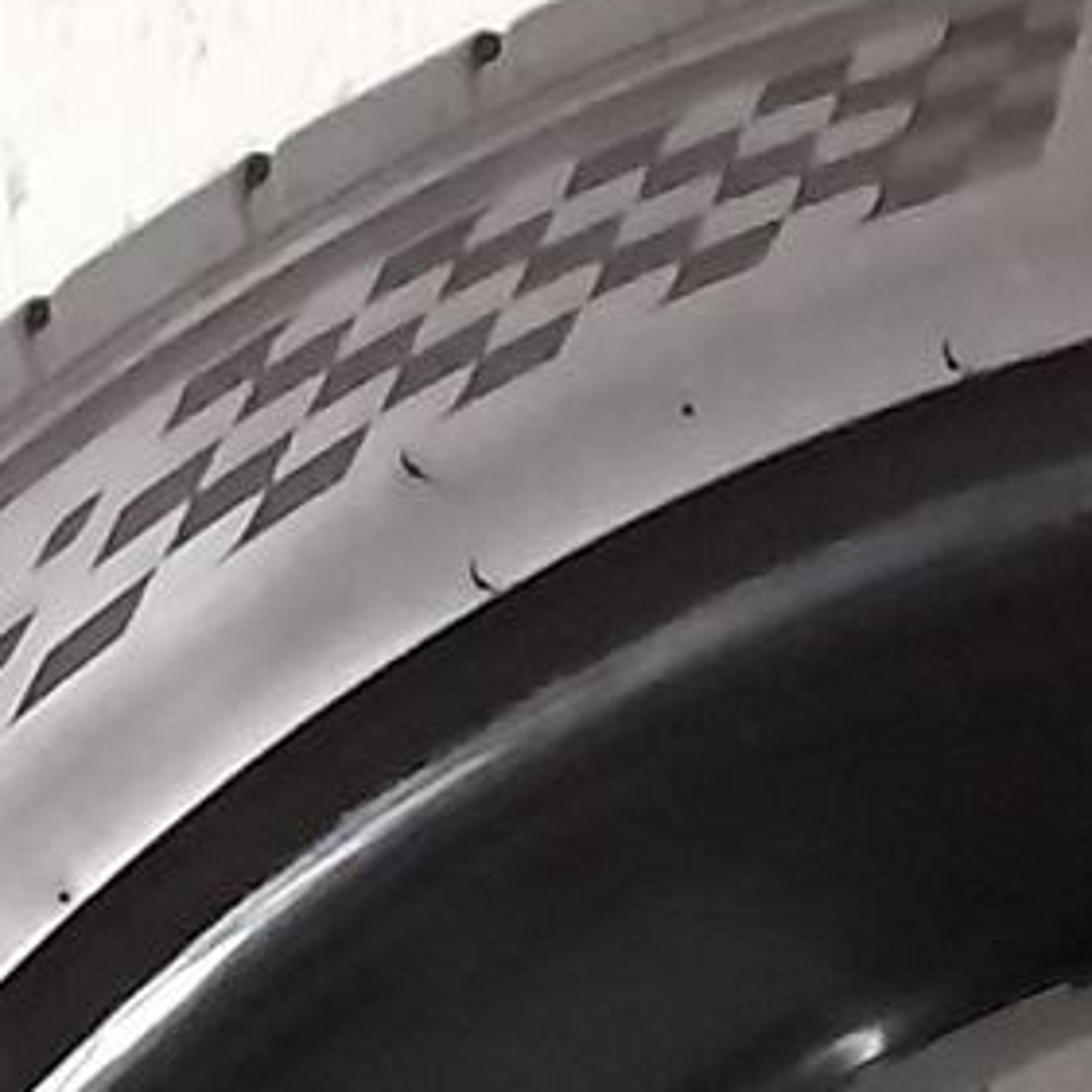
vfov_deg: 9.5
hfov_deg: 10.2
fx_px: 5746
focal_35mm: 161
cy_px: 2744
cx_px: 2040
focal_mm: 4.6
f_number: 2
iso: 1000
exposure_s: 1/20
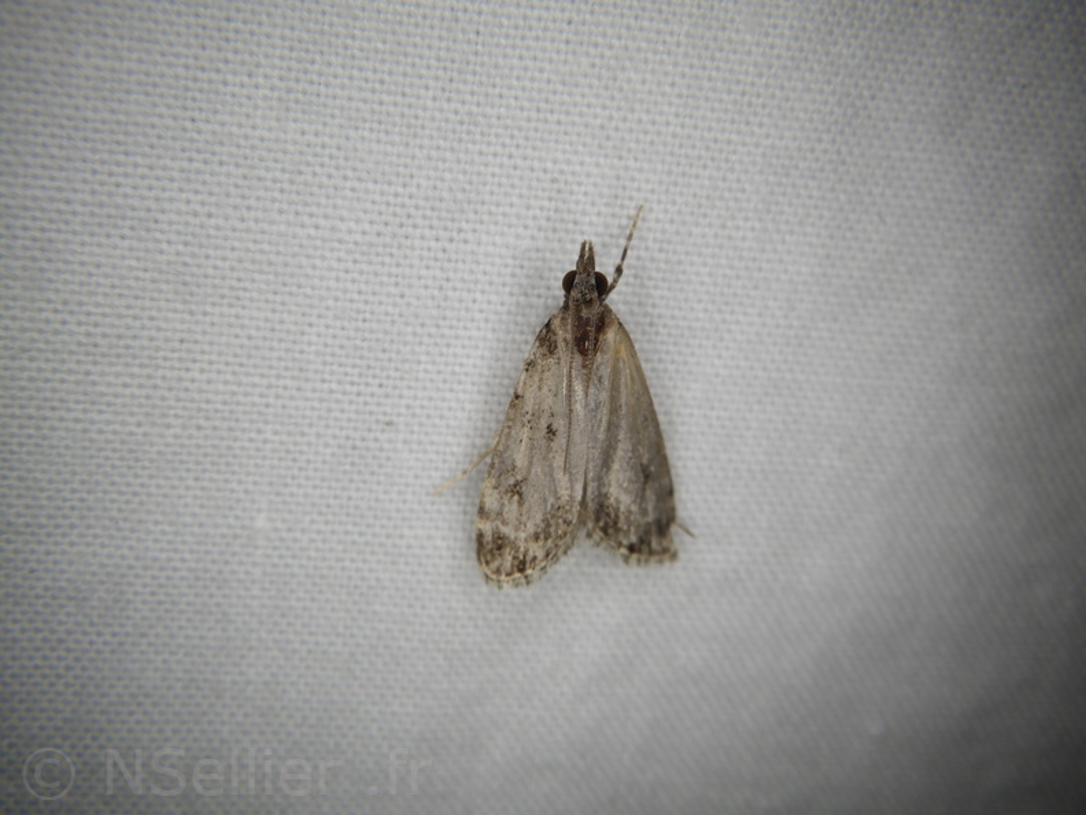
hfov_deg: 44.8
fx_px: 1318
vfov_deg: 34.3
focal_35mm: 42
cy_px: 408
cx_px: 543
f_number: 5
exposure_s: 1/1000
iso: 125
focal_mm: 7.5
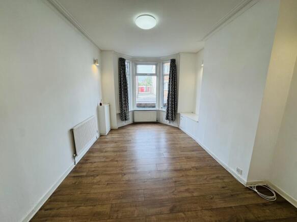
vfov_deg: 85.7
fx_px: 120
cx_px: 148
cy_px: 111
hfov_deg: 102.1
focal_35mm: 14
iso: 40
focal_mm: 2.22
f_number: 2.2
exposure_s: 1/108
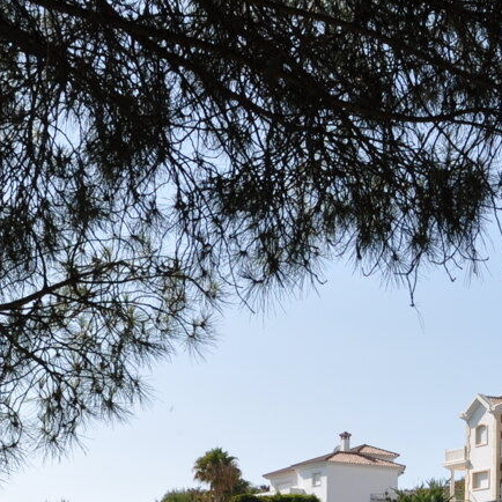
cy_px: 676
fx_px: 2034
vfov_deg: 13.5
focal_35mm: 124
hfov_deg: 13.9
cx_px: 490
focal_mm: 22
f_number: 9
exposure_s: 1/320
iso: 200
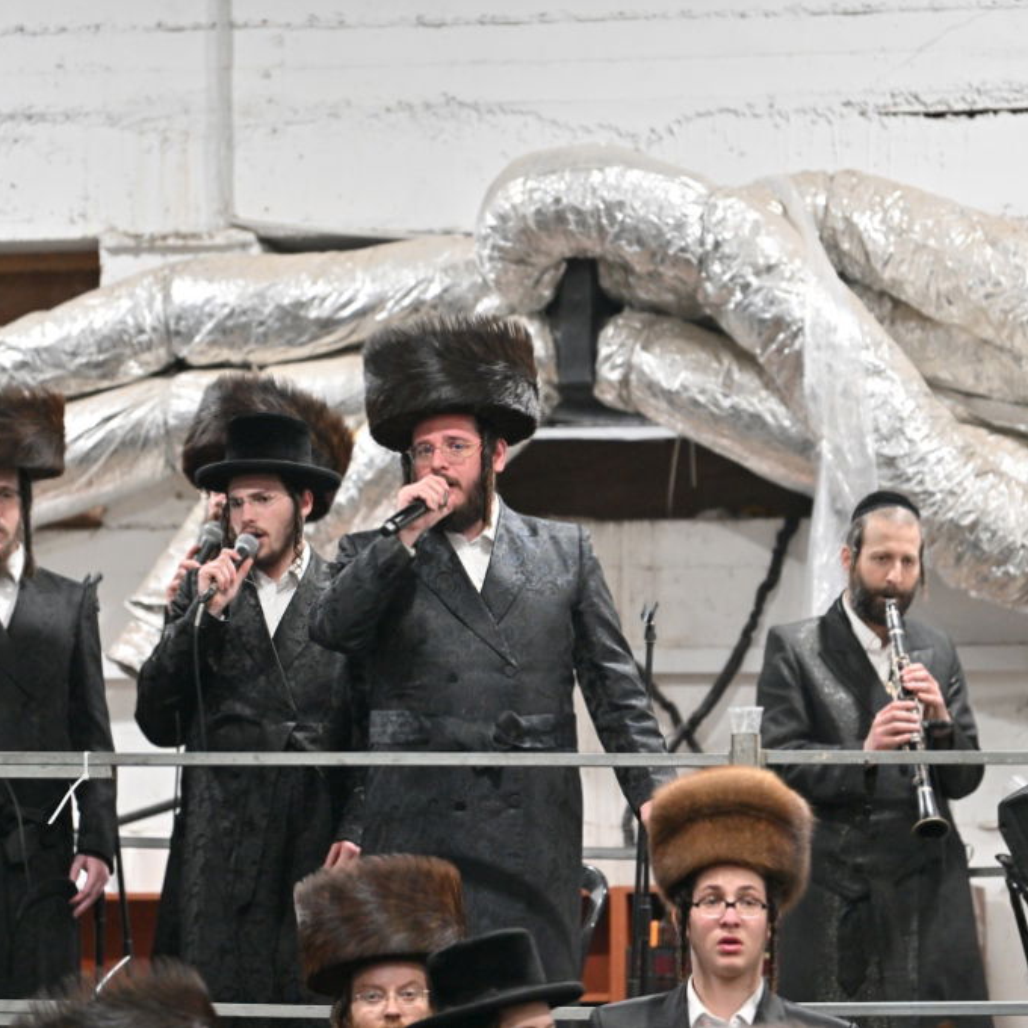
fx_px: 8601
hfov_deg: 6.8
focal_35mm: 256
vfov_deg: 6.8
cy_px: 513
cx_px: 475
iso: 1600
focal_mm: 200
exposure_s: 1/400
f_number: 2.8
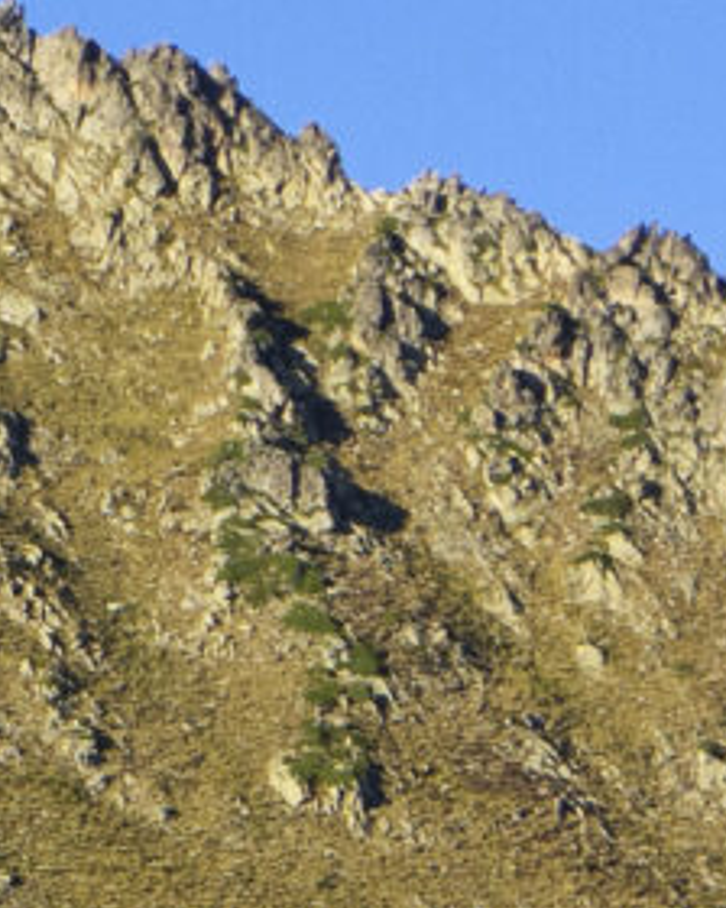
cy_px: 542
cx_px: -574
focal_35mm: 428
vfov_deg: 4.5
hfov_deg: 3.6
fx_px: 11495
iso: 80
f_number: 3.5
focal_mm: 19.2
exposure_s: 1/400
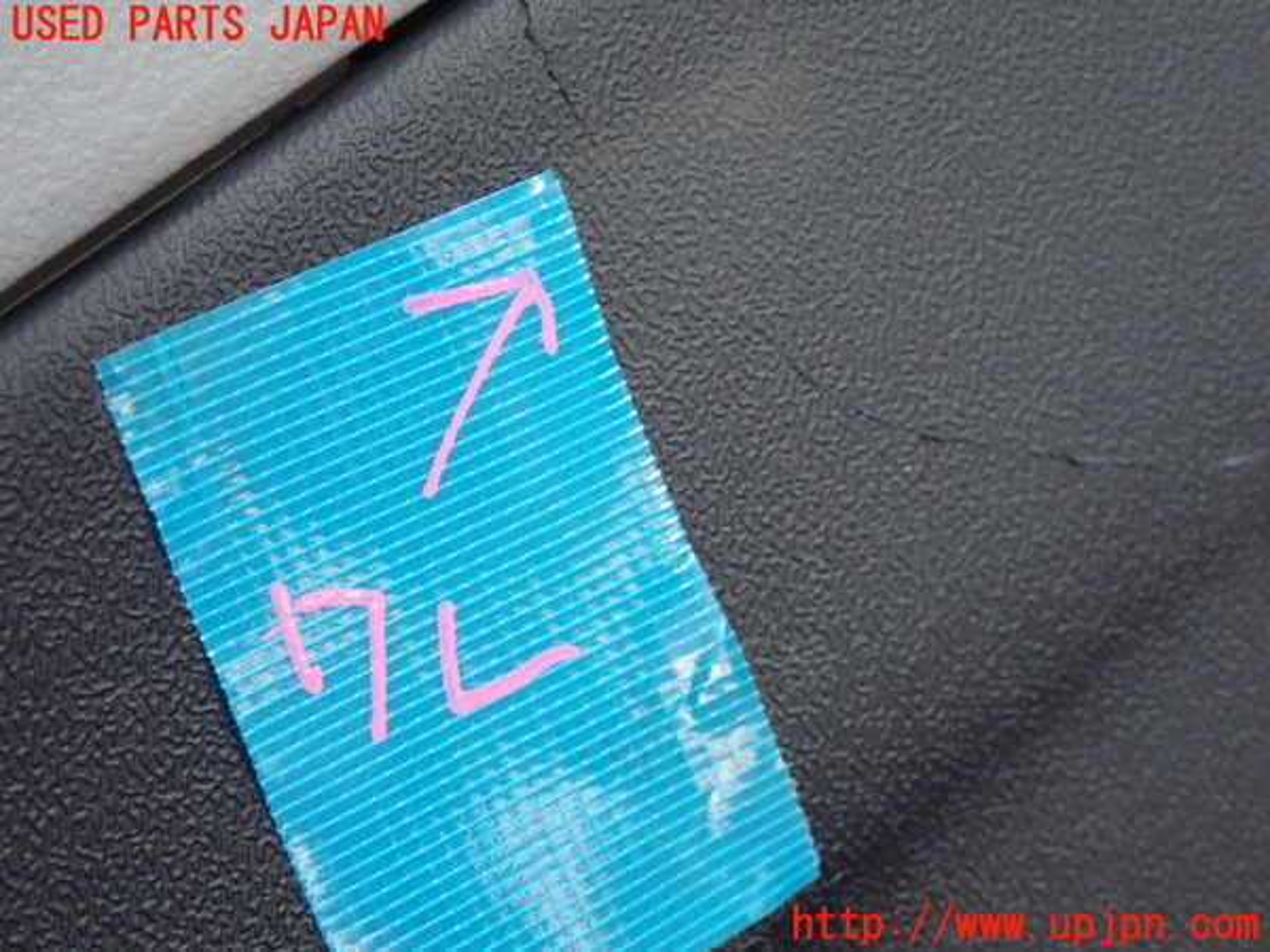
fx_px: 3008
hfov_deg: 23.8
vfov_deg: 18.0
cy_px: 476
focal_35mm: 82
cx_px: 635
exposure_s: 1/50
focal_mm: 14.62
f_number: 4.3
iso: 800
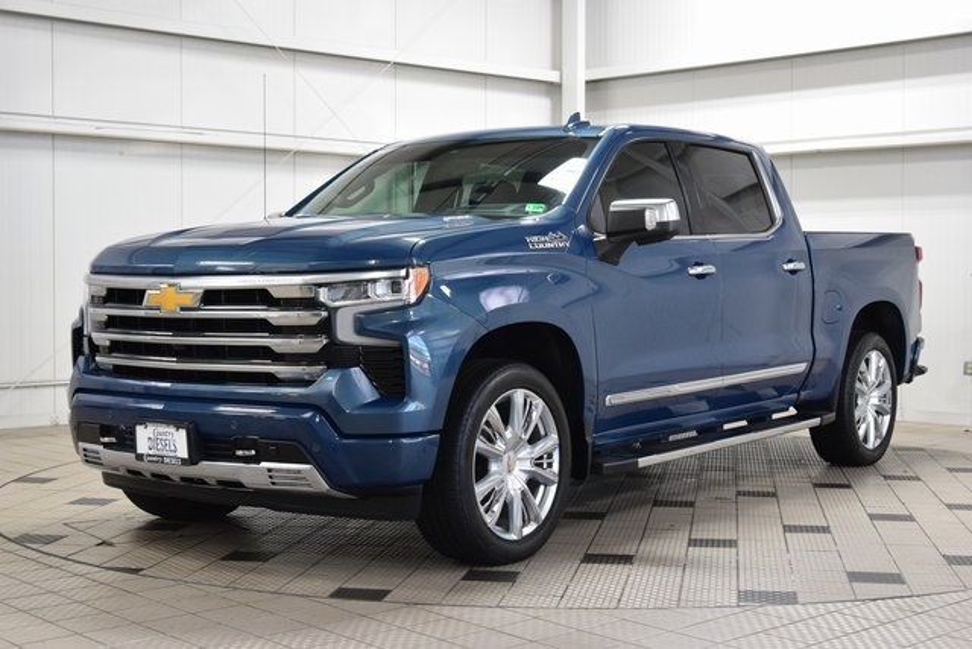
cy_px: 324
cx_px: 486
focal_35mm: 54
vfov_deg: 25.1
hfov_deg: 36.9
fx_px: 1458
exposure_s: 1/60
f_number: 5.6
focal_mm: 36
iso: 1600
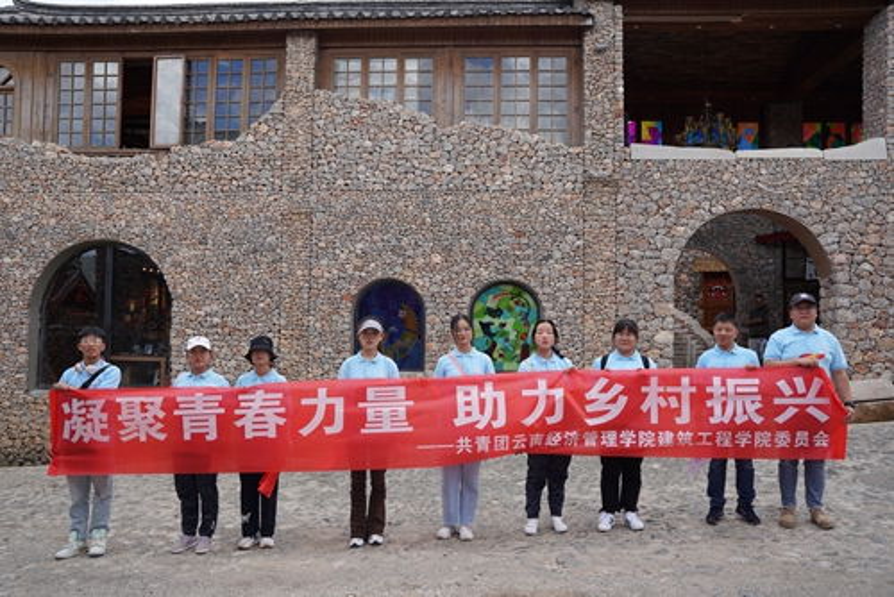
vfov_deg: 44.7
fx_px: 726
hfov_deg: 63.3
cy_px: 298
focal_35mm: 29
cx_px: 447
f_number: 4
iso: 100
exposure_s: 1/250
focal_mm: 29.2
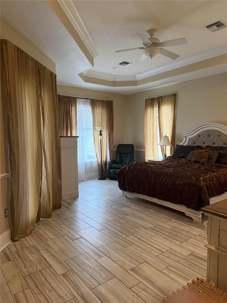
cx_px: 114
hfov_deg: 56.8
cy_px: 152
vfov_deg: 71.6
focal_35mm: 24
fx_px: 210
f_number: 1.78
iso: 400
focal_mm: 6.76
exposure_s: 1/116
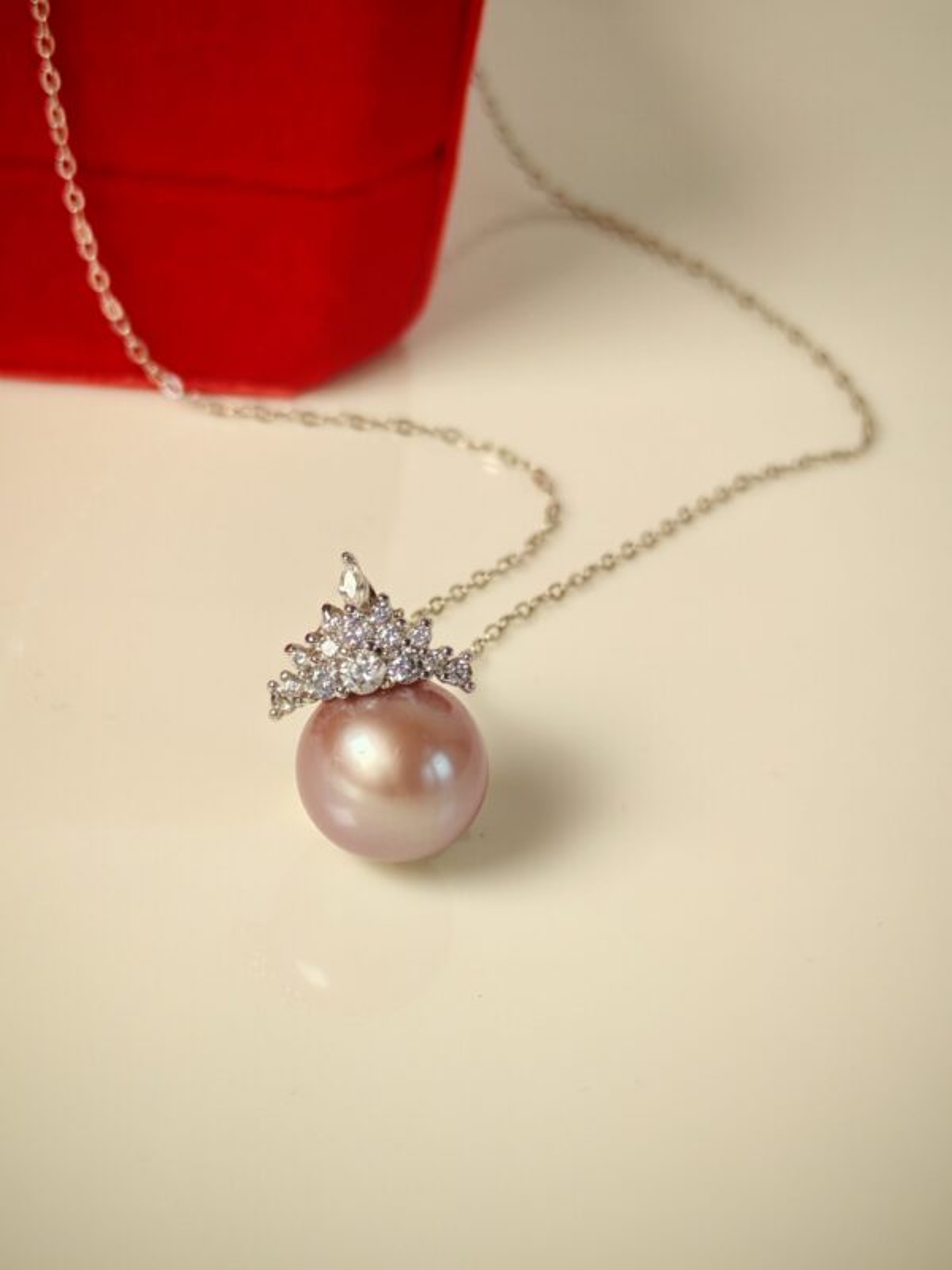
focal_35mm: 68
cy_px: 635
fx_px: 2493
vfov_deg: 28.6
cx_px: 476
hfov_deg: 21.6
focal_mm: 5.52
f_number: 1.95
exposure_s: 1/100
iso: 64
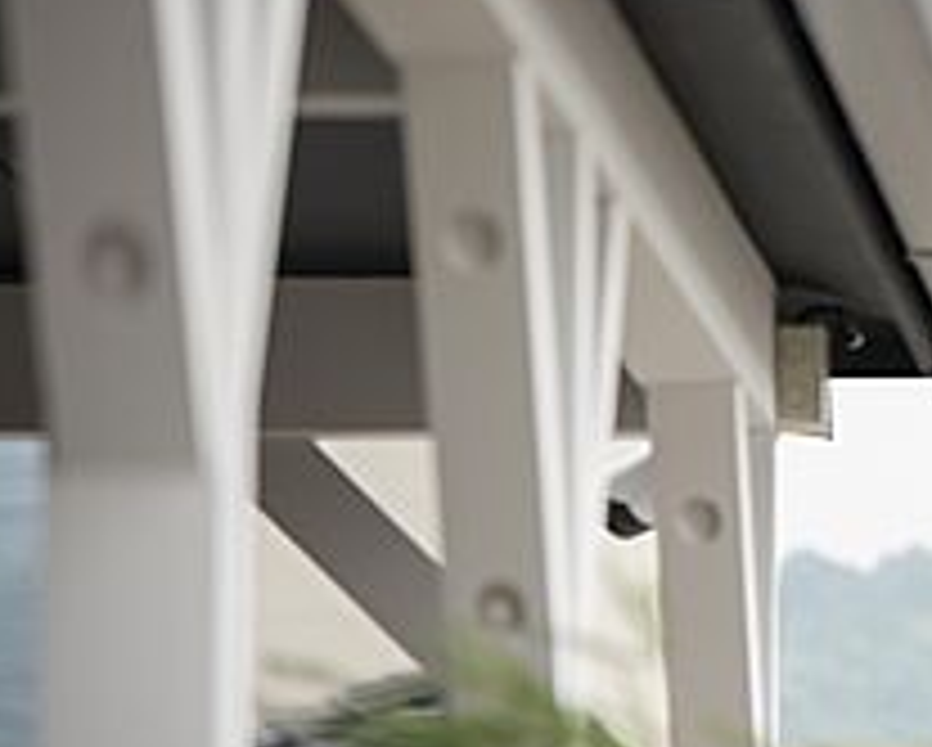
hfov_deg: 4.9
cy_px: 394
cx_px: 1346
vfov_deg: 4.0
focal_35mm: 392
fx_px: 10823
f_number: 2.8
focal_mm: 135
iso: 125
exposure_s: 1/500
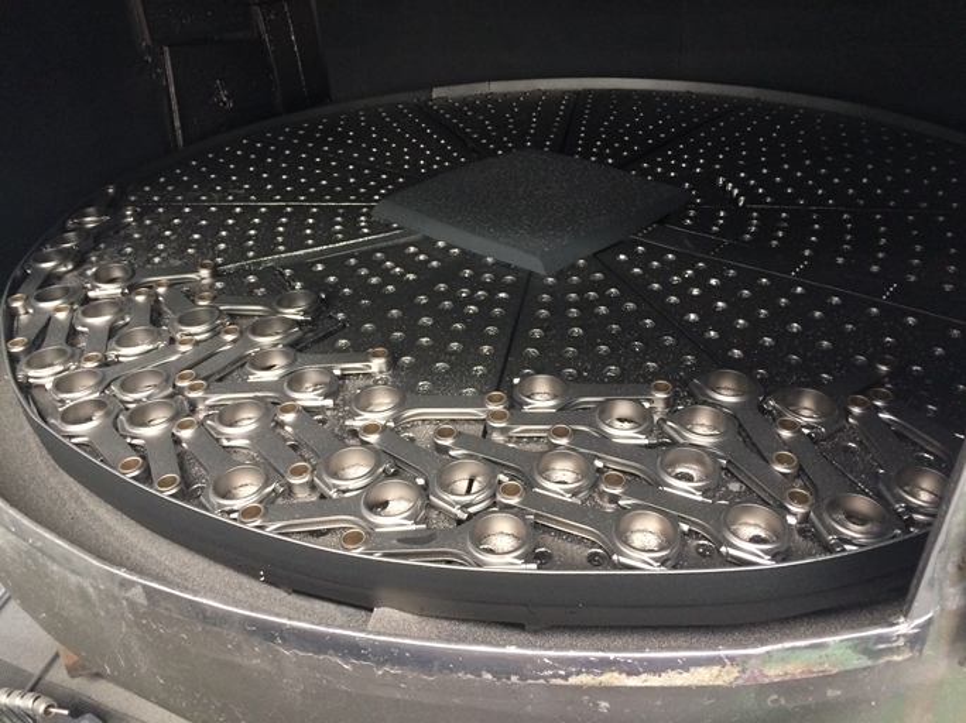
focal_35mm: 29
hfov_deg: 61.7
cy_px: 362
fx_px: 809
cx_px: 483
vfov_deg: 48.2
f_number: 2.2
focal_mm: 4.15
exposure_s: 1/30
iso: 250
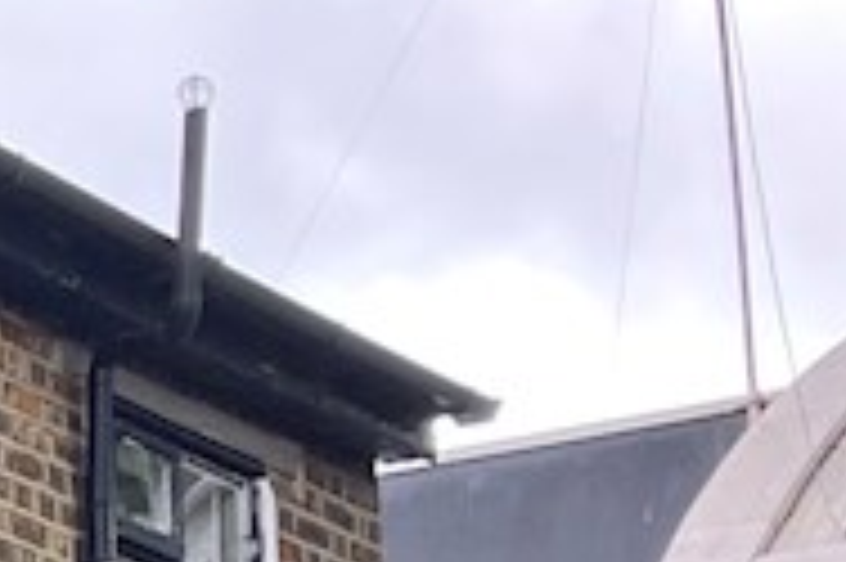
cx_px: -1899
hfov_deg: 7.9
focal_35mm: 217
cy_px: 1367
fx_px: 5095
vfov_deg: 6.0
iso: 25
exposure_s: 1/239
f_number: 1.8
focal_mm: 3.99
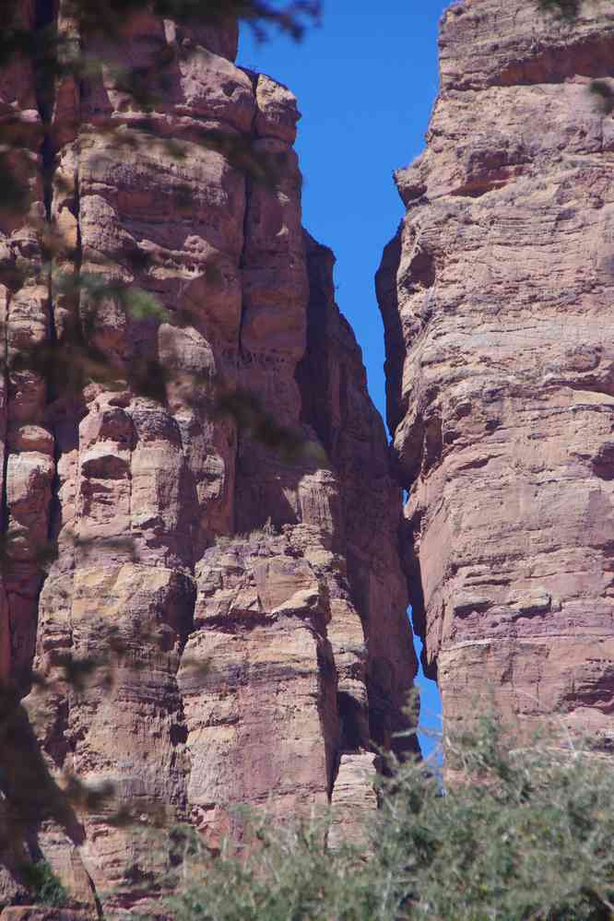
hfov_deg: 5.4
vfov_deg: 8.1
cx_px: 307
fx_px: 6523
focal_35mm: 255
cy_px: 460
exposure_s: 1/200
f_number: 10
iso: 400
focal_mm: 170
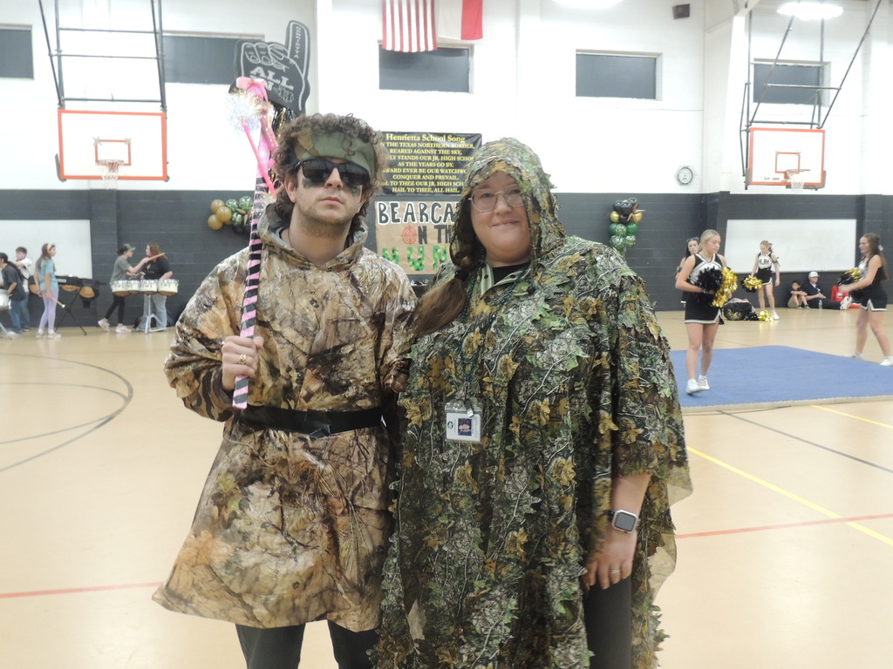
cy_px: 334
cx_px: 446
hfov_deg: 55.4
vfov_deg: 42.9
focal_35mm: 33
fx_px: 851
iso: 400
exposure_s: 1/20
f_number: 3.2
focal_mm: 5.8
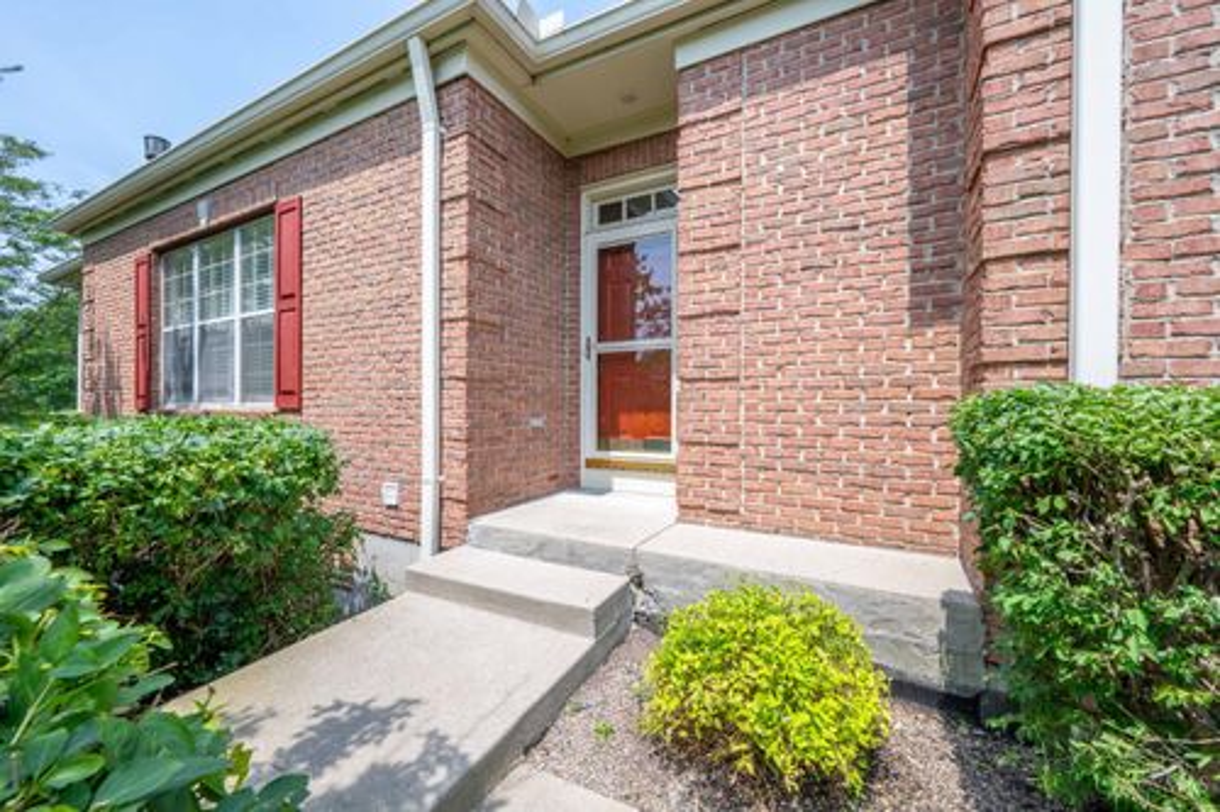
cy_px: 406
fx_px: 474
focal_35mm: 14
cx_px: 610
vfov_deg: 81.2
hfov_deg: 104.3
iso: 200
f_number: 11
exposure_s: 1/125
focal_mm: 14
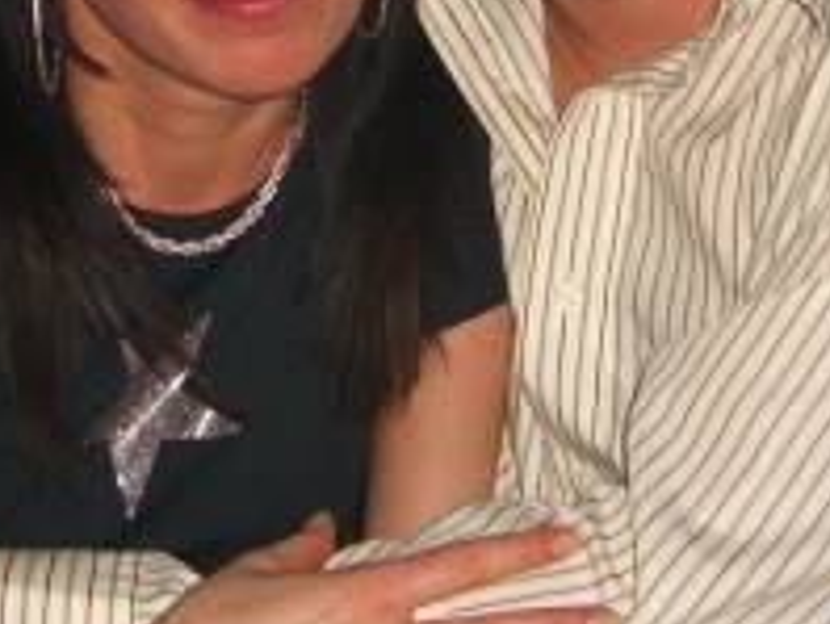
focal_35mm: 115
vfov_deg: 12.8
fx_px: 2761
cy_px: 42
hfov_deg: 17.1
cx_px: 335
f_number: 2.8
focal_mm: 7.9
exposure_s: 1/60
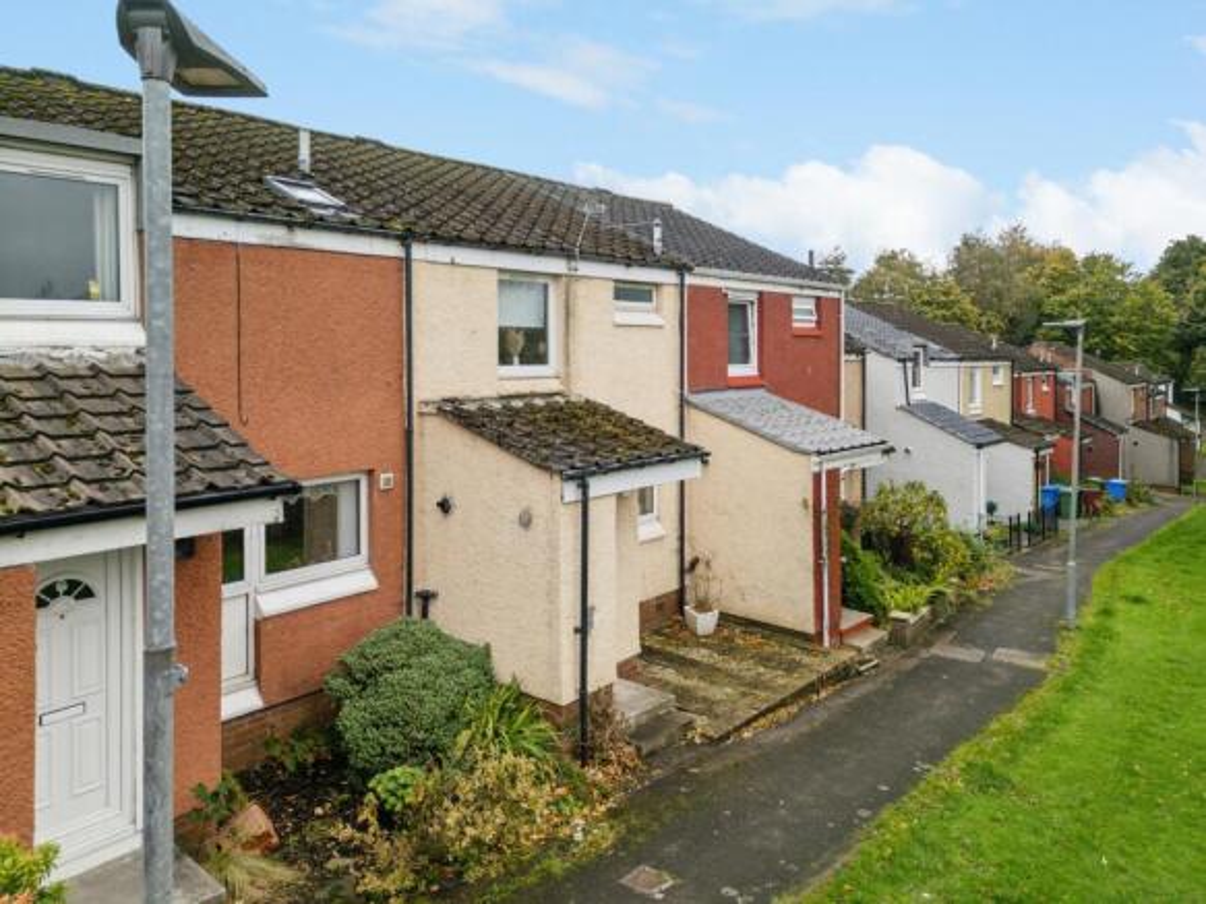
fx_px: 836
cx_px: 603
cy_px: 452
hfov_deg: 71.6
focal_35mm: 24
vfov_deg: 56.8
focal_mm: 6.7
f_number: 1.7
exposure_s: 1/350
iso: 100
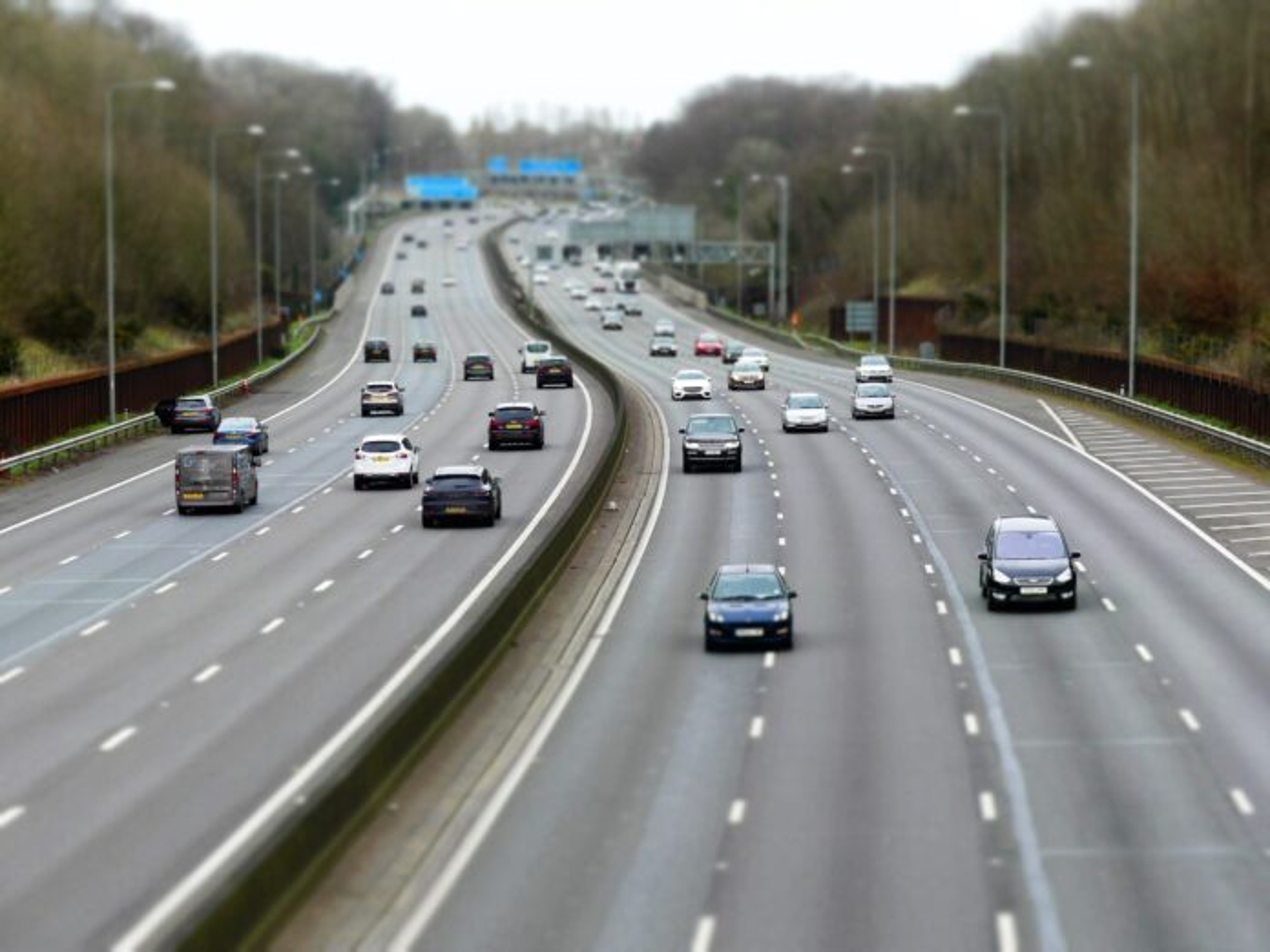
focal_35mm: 102
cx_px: 635
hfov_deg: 19.3
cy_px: 476
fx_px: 3742
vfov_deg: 14.5
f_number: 4
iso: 100
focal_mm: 18.3
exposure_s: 1/160
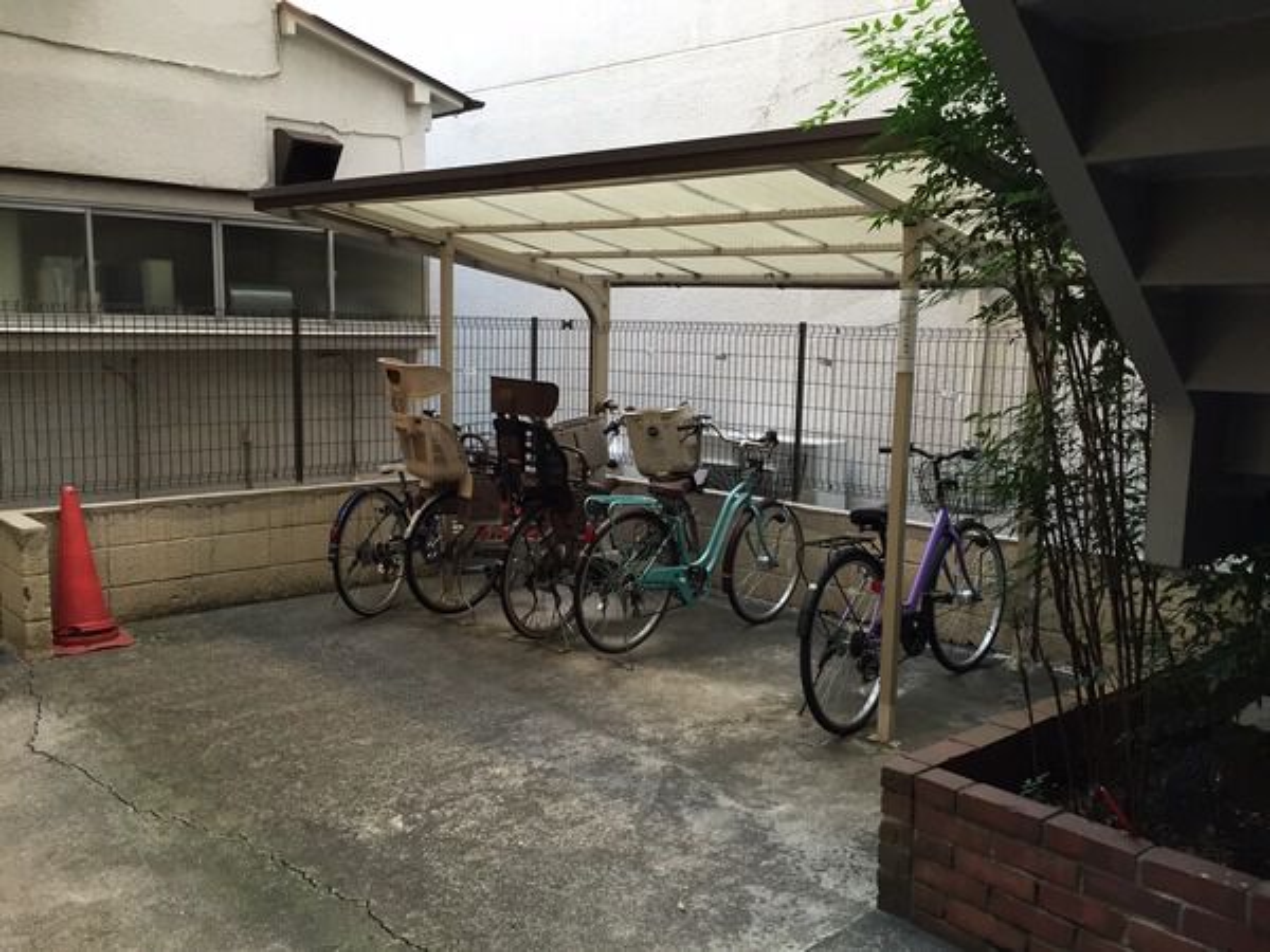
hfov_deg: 61.7
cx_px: 635
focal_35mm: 29
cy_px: 476
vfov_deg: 48.2
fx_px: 1064
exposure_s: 1/30
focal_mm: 4.15
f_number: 2.2
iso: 80
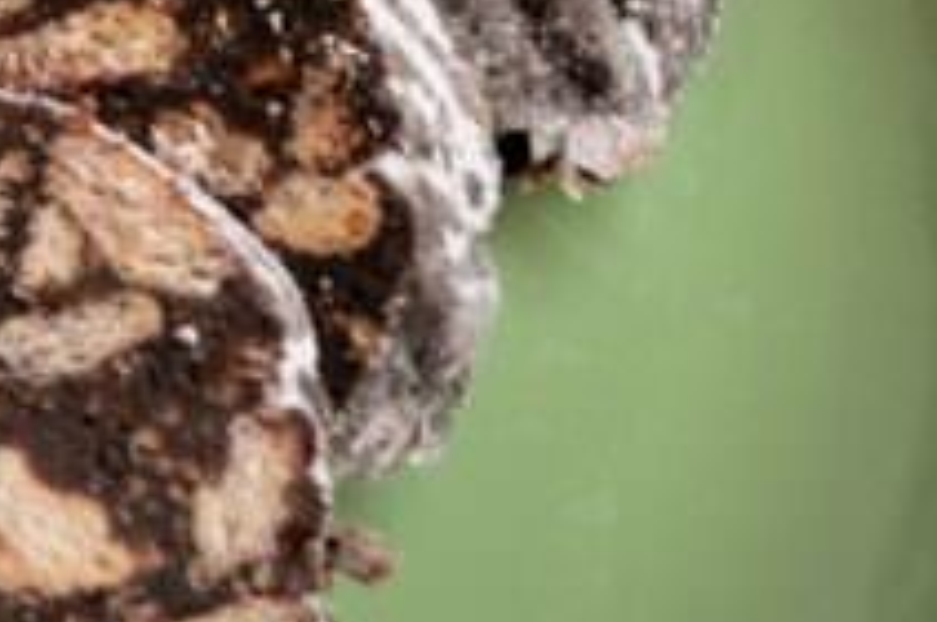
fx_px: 3690
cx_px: -520
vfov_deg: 9.5
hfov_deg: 13.5
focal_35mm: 142
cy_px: -164
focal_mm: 26
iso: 1600
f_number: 4.2
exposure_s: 1/30
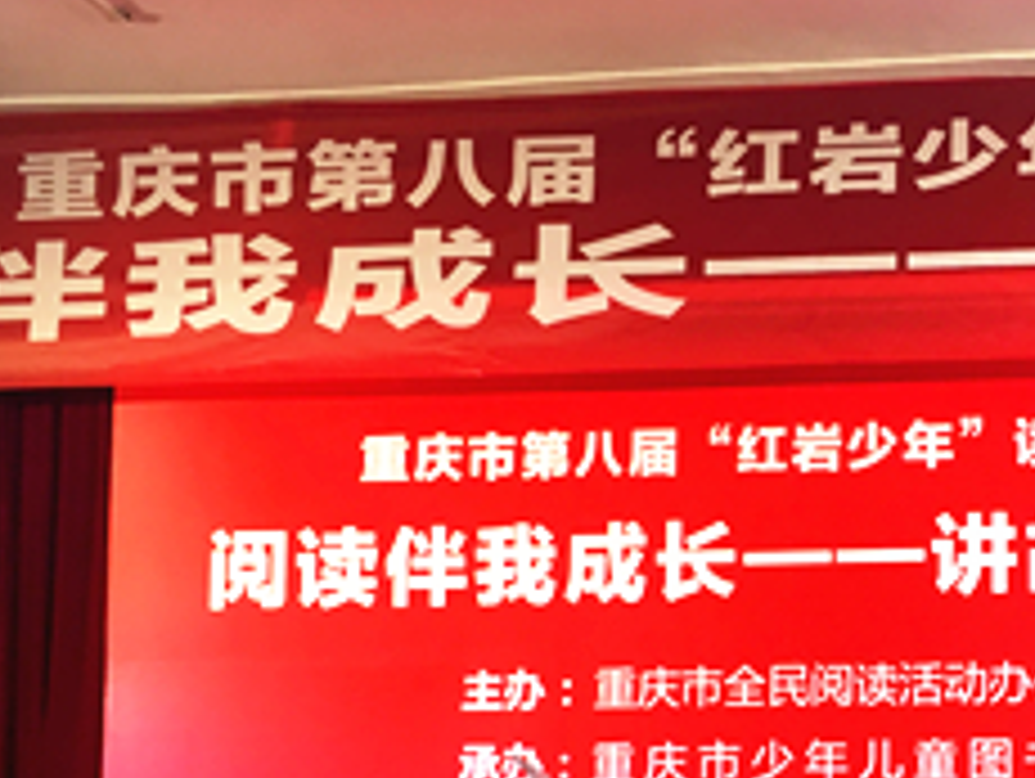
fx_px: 2185
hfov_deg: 25.9
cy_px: 731
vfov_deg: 19.7
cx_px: 918
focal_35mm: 73
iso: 40
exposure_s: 1/33
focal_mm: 4.15
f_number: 2.2
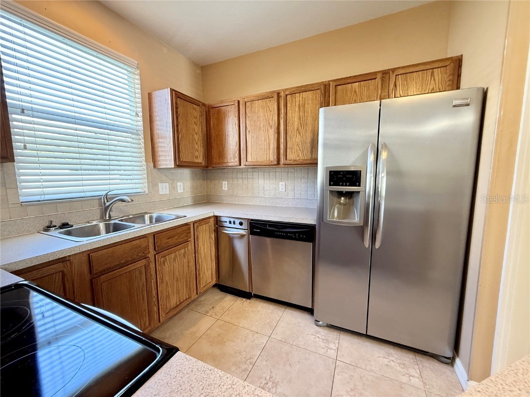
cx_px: 265
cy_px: 198
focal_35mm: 14
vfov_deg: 85.7
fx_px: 214
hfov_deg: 102.1
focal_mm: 2.22
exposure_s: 1/60
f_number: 2.2
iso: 250
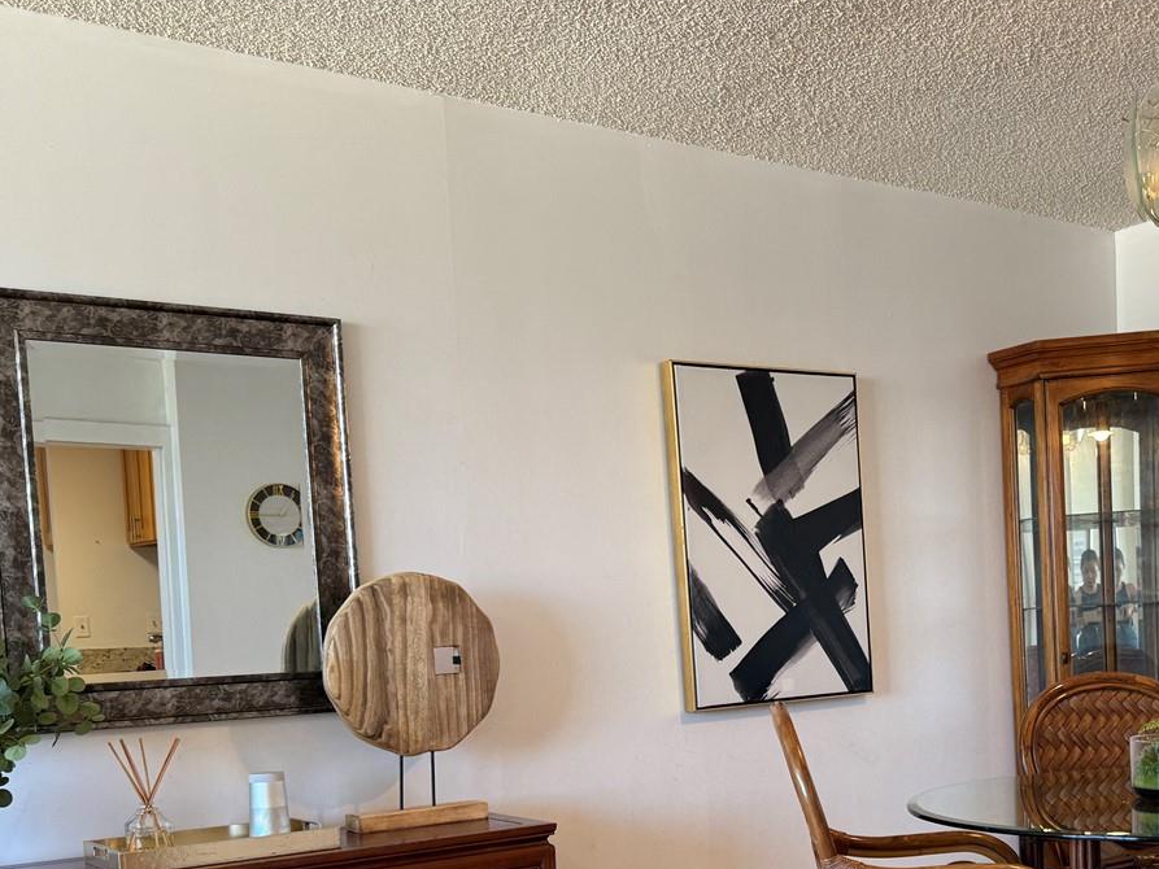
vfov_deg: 32.5
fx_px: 1440
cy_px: 721
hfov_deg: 42.8
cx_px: 831
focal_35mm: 43
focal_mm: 6.76
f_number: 1.78
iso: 100
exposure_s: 1/120
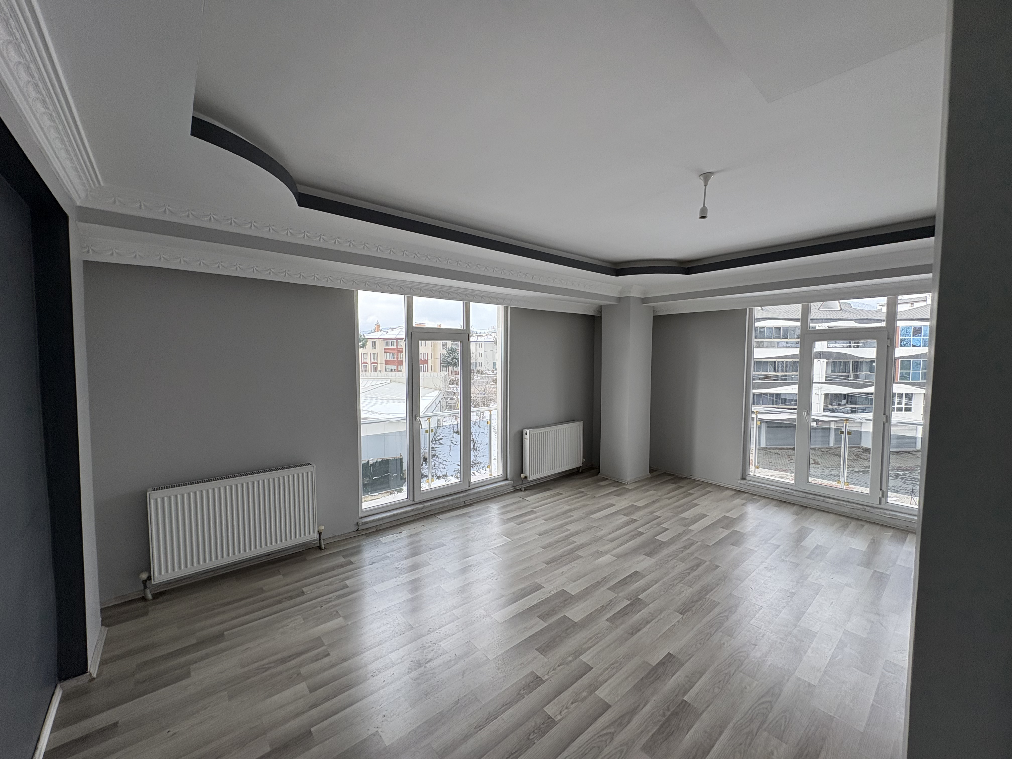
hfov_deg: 102.1
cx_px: 506
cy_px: 380
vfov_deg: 85.7
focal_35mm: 14
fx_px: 409
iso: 64
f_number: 2.2
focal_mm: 2.22
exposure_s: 1/214
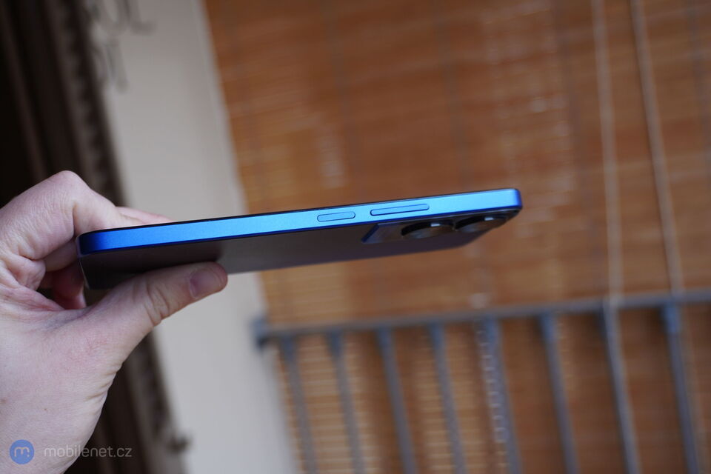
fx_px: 918
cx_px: 356
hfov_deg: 42.3
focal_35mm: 46
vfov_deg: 28.9
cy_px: 237
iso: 160
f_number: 5
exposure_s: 1/160
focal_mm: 31
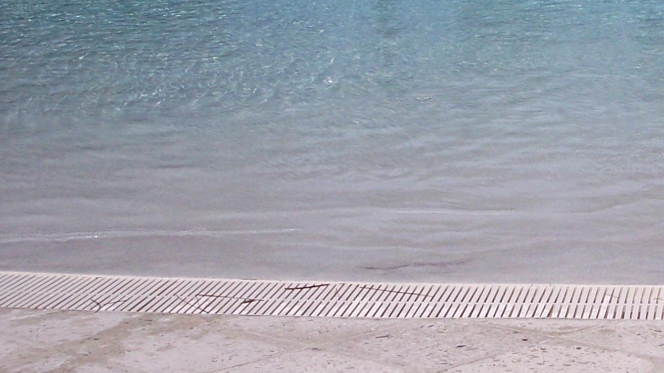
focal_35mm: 95
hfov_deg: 21.3
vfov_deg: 12.6
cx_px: 741
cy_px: 36
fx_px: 1673
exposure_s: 1/1500
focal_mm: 8
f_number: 5.6
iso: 100
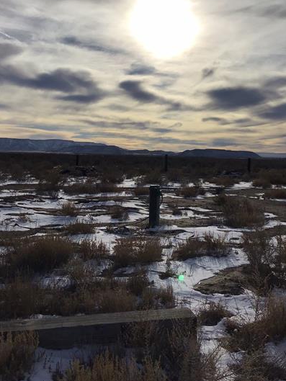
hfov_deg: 32.1
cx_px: 172
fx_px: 496
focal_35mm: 45
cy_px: 150
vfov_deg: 41.8
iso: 25
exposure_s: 1/7407
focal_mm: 3.3
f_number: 2.4
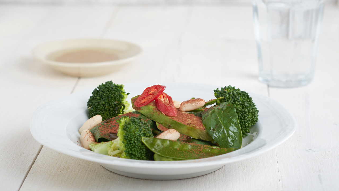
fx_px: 854
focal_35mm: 95
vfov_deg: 12.7
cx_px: 170
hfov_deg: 22.5
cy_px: 79
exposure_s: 1/180
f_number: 5.6
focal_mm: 60
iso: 200
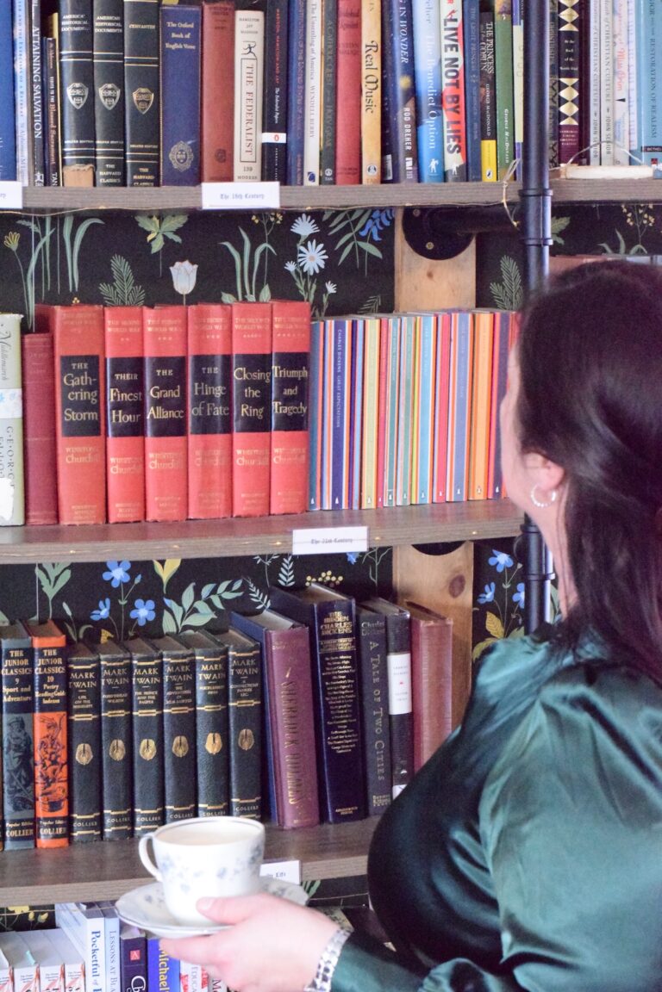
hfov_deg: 18.2
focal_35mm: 75
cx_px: 331
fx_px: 2069
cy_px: 496
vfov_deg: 27.0
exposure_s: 1/80
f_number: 7.1
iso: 25600
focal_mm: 50
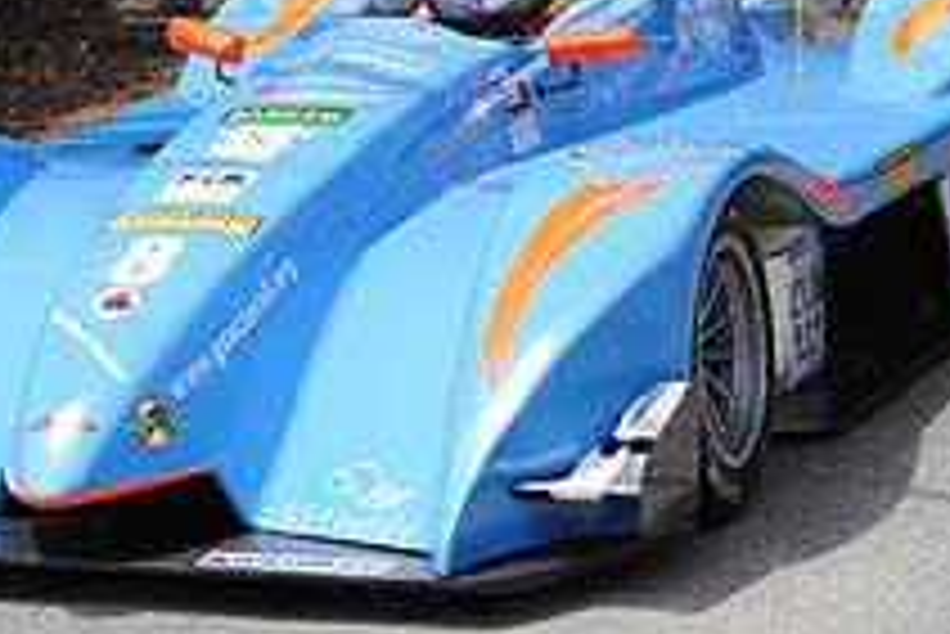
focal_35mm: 121
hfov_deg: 16.8
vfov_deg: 11.2
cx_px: 635
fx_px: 3199
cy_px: -61
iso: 180
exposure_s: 1/1000
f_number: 5
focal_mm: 35
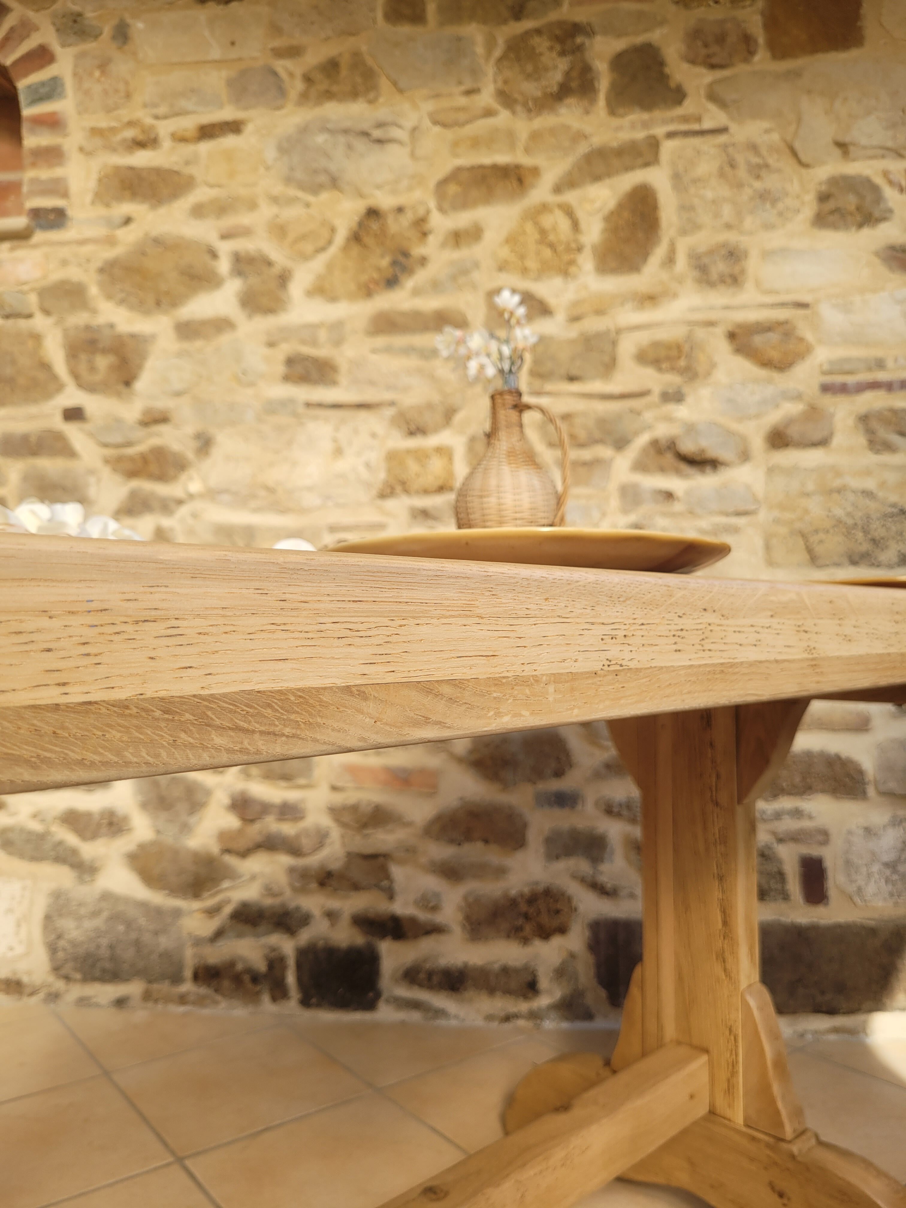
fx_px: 907
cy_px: 604
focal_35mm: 26
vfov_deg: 67.3
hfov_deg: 53.1
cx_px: 453
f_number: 1.8
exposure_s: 1/628
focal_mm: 5.4
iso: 40
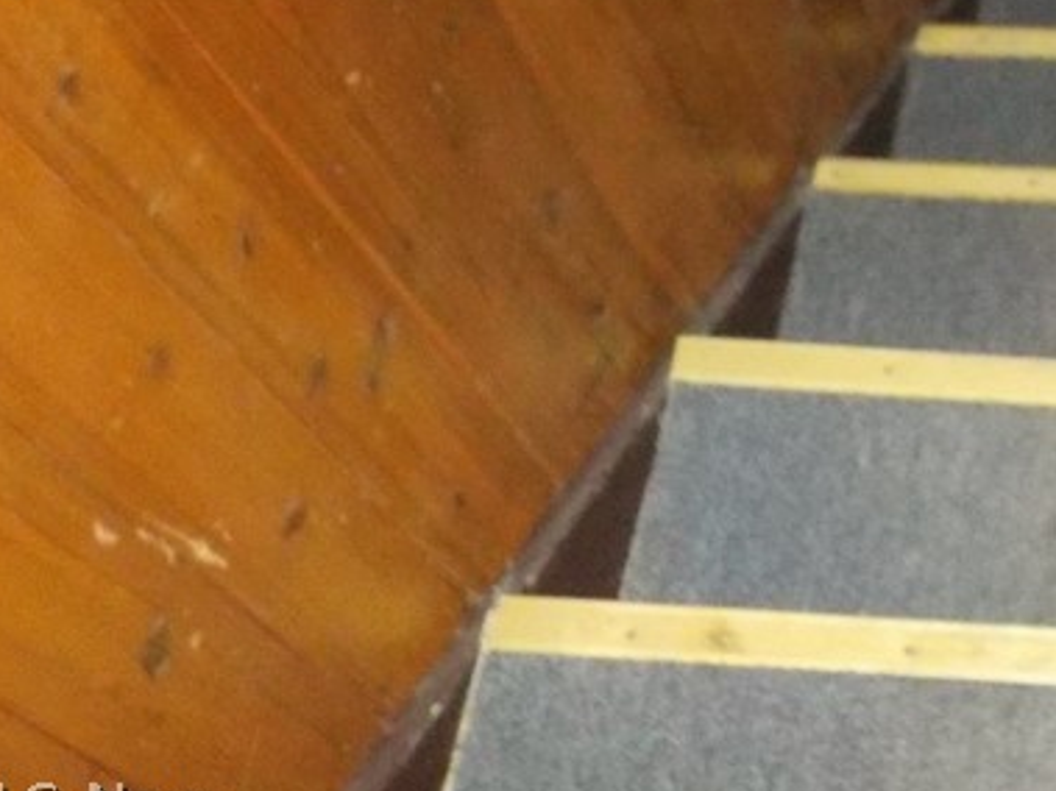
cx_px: 1351
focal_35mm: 81
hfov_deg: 21.9
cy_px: -217
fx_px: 2470
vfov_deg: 17.2
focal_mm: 4.1
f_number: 3.3
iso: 800
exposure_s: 1/4
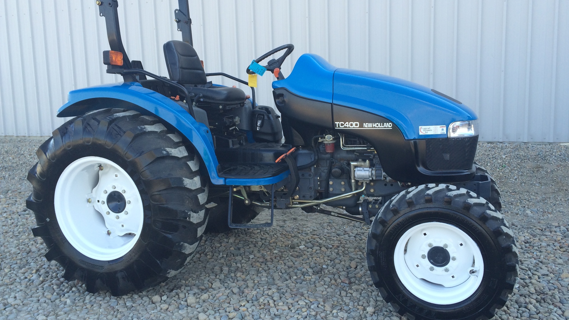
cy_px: 147
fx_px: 498
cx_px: 287
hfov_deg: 59.5
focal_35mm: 33
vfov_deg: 35.6
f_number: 2.2
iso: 32
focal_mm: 4.12
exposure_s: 1/270
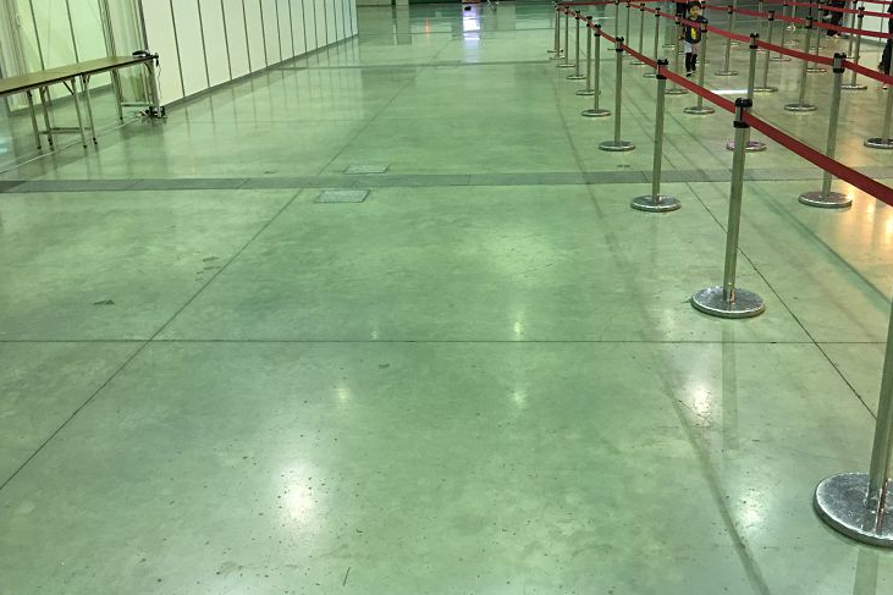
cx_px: 437
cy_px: 248
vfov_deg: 39.8
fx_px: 818
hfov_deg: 57.2
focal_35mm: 33
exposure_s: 1/15
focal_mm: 4.15
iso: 100
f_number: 2.2
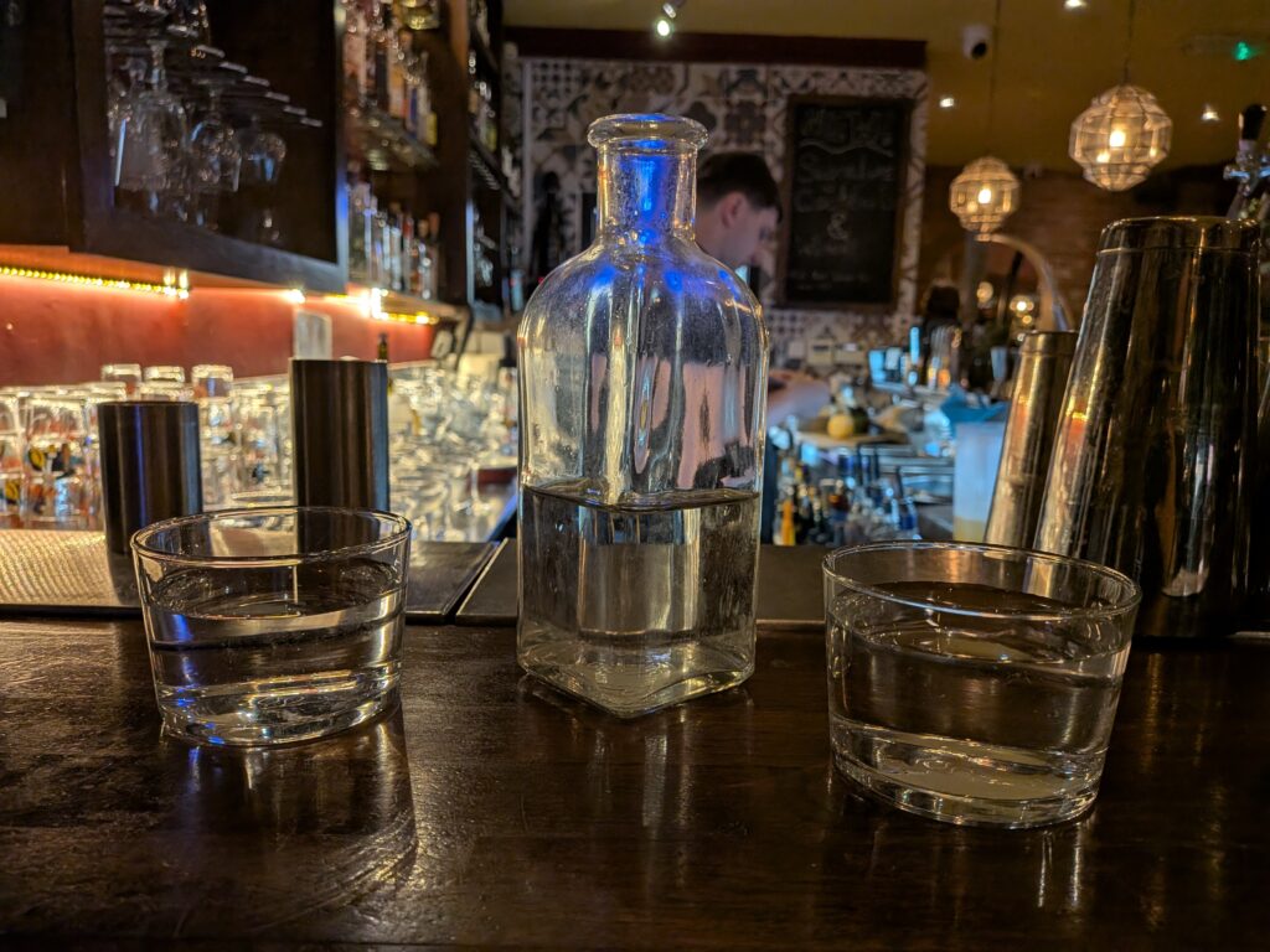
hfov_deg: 71.6
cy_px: 476
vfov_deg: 56.8
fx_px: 881
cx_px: 635
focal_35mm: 24
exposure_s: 1/50
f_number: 1.7
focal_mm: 4.53
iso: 144
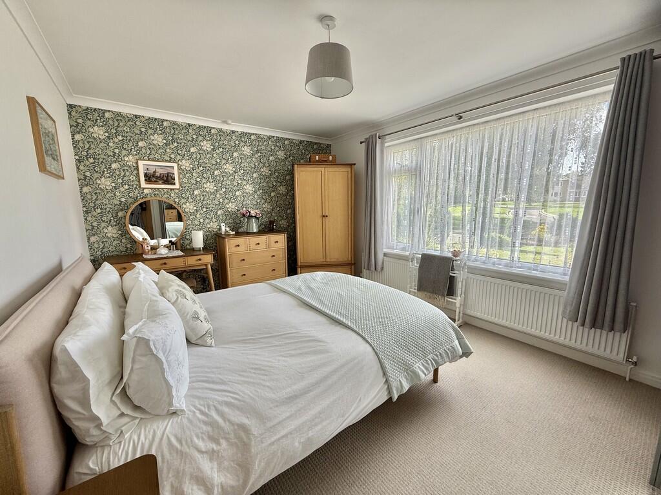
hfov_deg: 102.1
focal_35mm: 14
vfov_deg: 85.7
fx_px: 267
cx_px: 330
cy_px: 248
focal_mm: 2.22
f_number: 2.2
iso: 50
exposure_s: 1/99
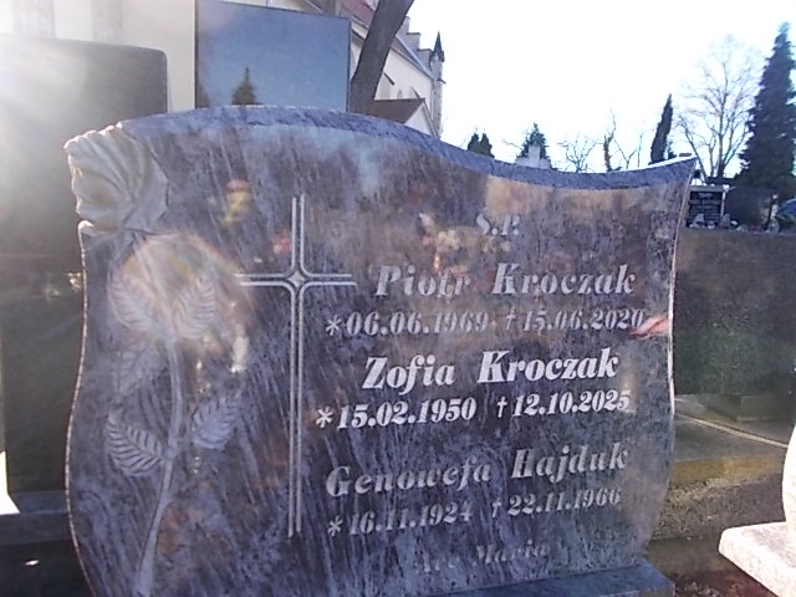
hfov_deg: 67.3
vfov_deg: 53.1
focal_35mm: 26
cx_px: 398
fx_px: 598
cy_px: 298
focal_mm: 4.6
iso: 80
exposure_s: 1/125
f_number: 3.2
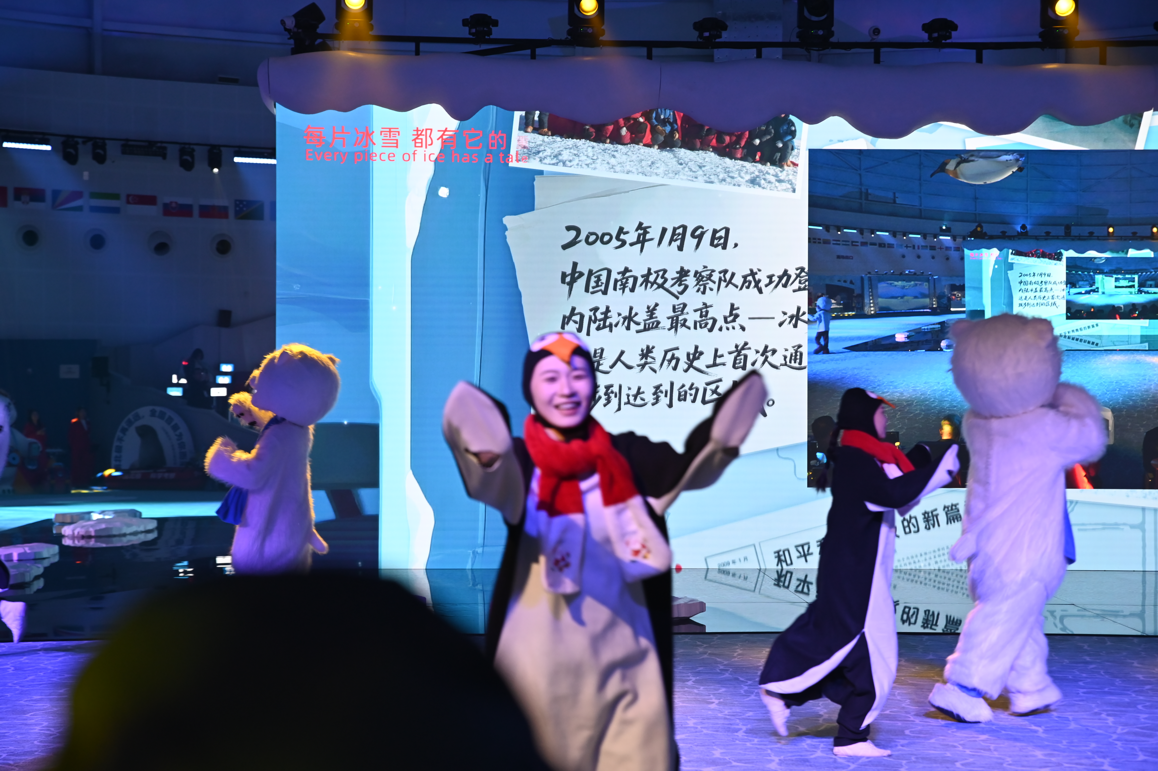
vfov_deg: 19.4
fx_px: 2250
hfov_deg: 28.9
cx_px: 579
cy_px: 386
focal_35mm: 70
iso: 1600
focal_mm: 70
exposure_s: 1/160
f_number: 5.6
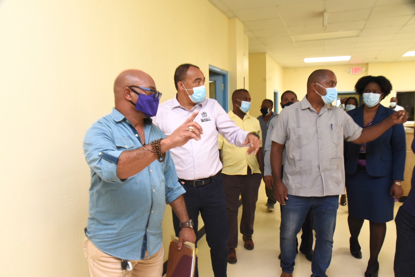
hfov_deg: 61.9
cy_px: 138
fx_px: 346
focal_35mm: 30
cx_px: 208
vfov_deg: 43.6
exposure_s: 1/100
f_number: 10
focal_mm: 30
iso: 4000
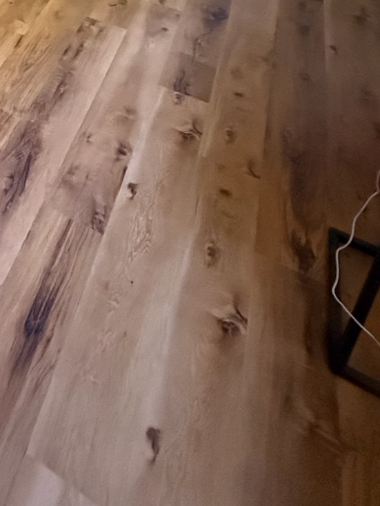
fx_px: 571
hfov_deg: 31.8
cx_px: -55
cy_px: -127
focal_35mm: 39
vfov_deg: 35.5
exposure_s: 1/60
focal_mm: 2.22
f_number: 2.2
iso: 1250
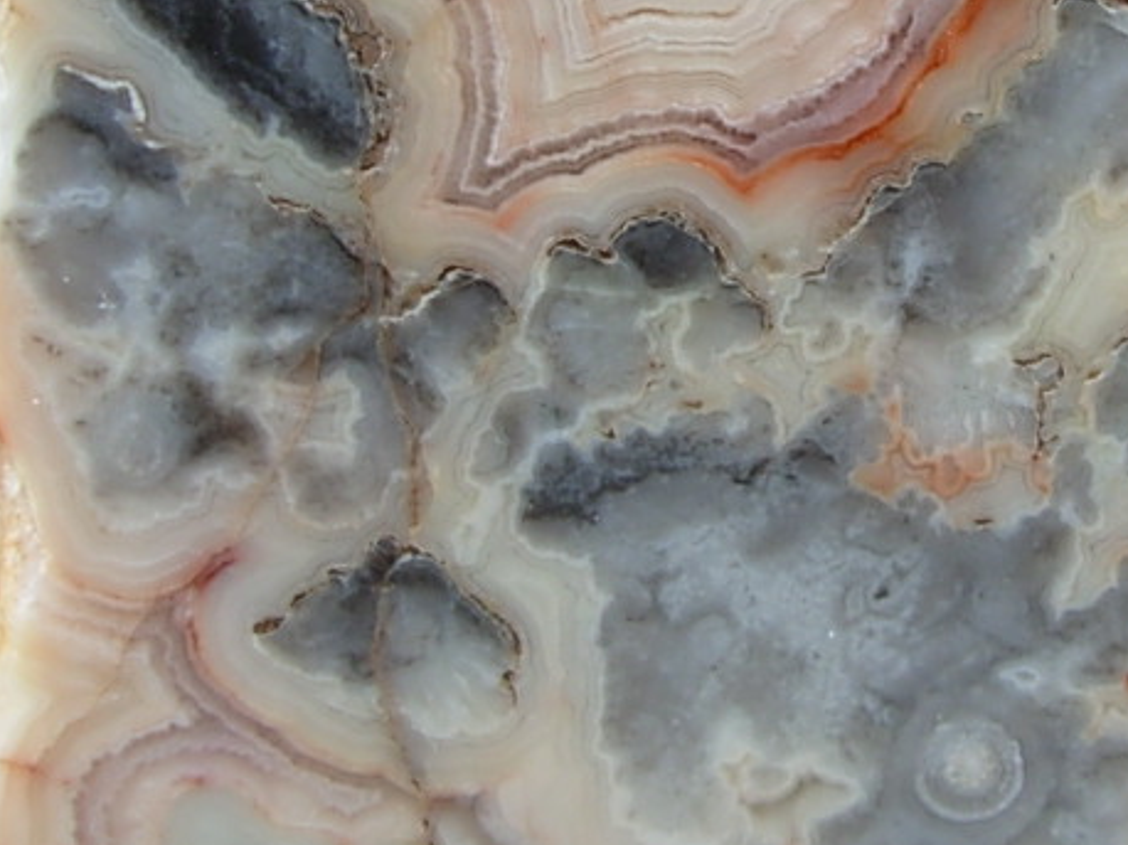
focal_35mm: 85
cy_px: 108
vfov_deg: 17.1
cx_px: 924
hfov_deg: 22.7
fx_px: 2768
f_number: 2.9
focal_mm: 6.3
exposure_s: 1/65.9
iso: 50
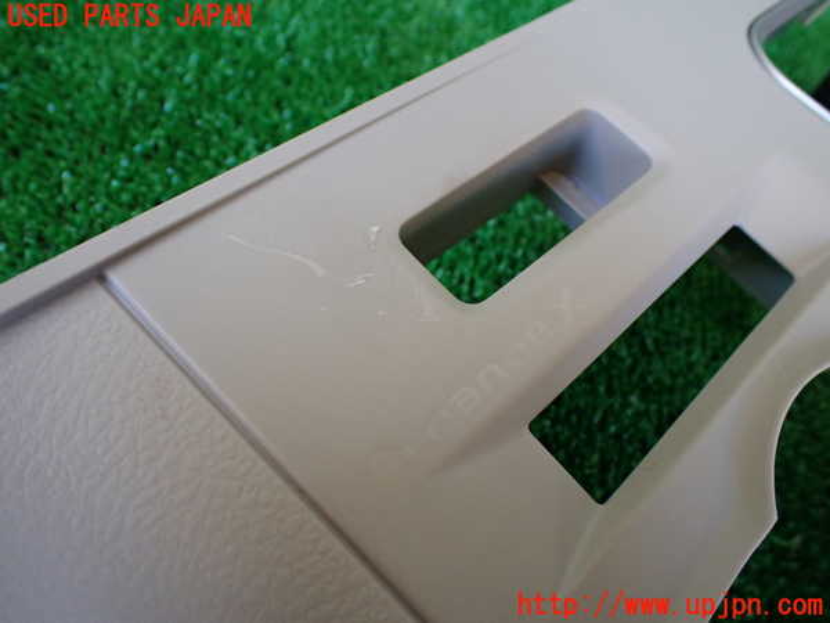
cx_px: 415
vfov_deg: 46.8
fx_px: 719
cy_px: 312
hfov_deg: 60.0
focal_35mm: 30
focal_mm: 5.4
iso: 400
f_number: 2.3
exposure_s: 1/125
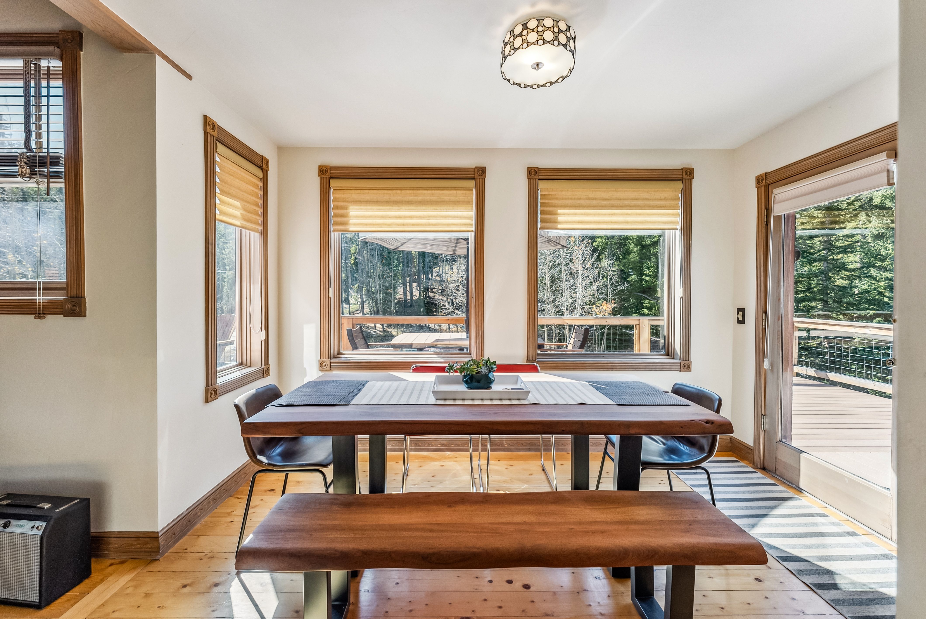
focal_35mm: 14
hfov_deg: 104.2
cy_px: 310
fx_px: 360
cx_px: 463
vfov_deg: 81.3
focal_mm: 14
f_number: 7.1
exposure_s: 1/250
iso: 640
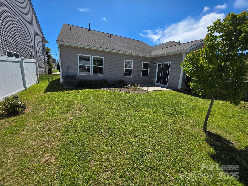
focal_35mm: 13
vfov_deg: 89.9
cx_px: 124
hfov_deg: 106.2
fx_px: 93
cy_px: 93
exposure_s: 1/2483
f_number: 1.9
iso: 40
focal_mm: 2.2
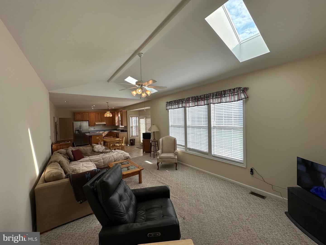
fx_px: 132
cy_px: 122
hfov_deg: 102.1
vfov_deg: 85.7
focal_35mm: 14
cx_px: 163
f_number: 2.2
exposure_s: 1/287
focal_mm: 2.22
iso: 40
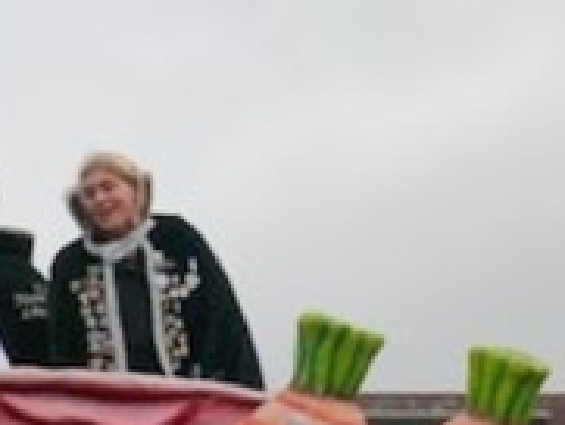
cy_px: 266
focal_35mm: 116
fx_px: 1895
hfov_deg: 17.0
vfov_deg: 12.8
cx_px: 322
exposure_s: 1/200
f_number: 4.5
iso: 100
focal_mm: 7.4
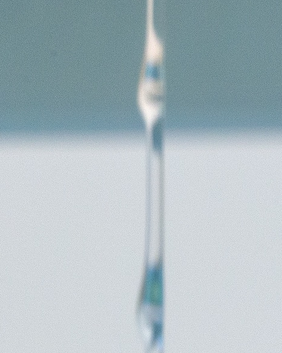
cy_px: 532
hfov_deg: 3.1
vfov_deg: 3.8
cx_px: 196
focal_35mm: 506
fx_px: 5280
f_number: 22
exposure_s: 1/30
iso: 1000
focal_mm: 105
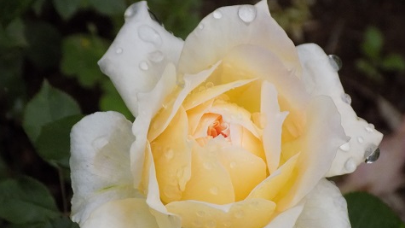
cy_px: 152
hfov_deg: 16.5
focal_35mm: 130
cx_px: 203
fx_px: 1396
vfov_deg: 9.3
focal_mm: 20.9
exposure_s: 1/25
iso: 400
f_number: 4.8
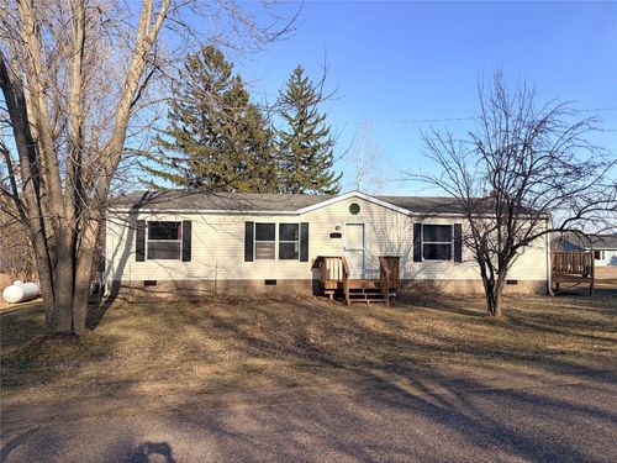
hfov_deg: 67.3
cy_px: 232
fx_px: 463
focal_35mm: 26
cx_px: 308
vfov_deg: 53.1
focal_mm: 5.96
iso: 50
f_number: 1.6
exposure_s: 1/3125
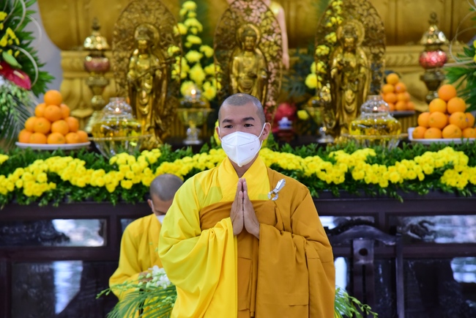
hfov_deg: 17.1
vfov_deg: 11.4
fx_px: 1587
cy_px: 159
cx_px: 238
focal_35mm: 120
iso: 6400
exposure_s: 1/125
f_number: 5
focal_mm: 120
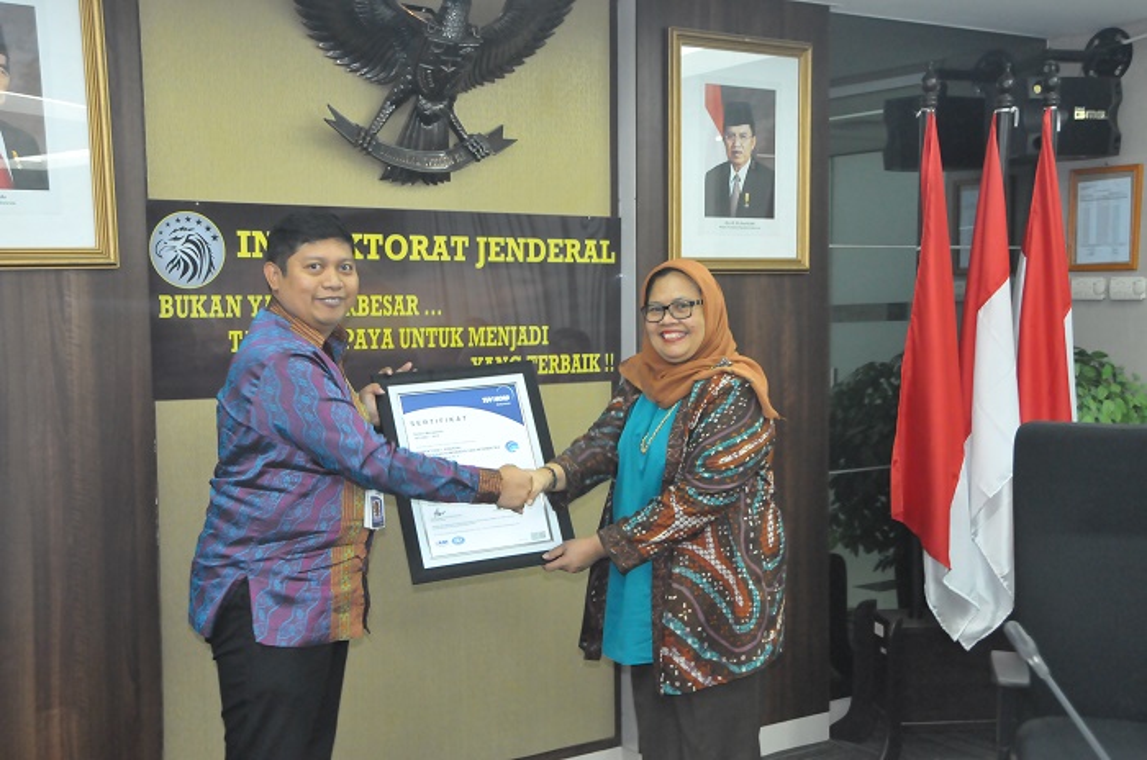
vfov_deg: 28.8
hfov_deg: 42.4
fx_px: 1479
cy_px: 380
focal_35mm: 46
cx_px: 574
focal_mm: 31
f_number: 5.6
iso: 2500
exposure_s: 1/25
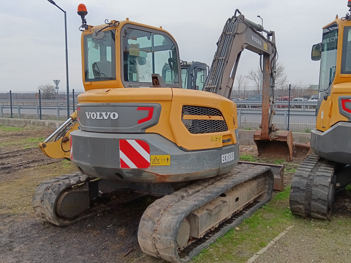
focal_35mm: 33
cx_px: 176
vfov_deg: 42.9
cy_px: 132
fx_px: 335
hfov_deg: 55.4
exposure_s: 1/209
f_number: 1.9
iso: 100
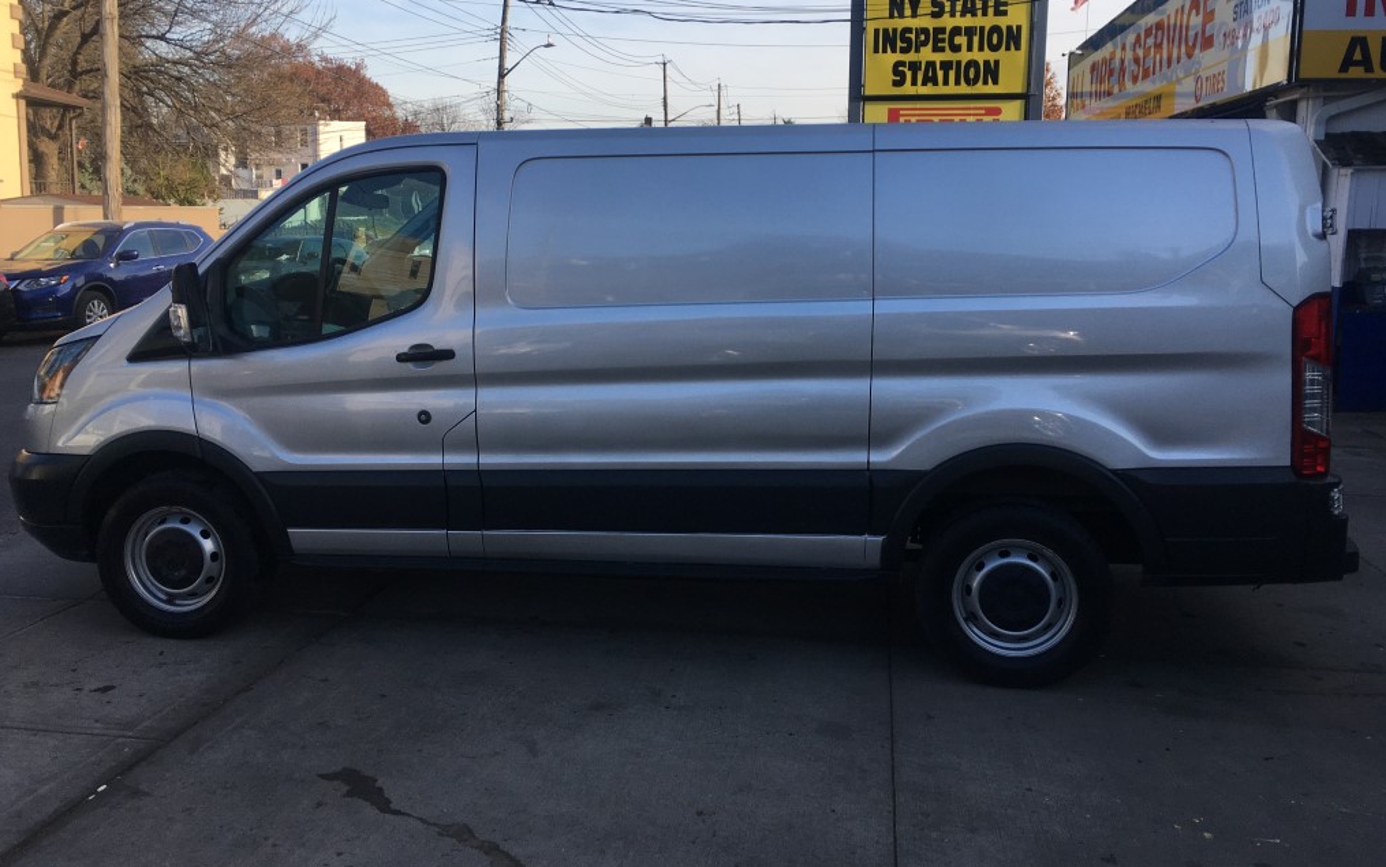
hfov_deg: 61.2
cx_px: 692
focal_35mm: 31
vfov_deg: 40.5
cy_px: 356
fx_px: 1171
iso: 25
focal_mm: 4.15
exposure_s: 1/620
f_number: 2.2
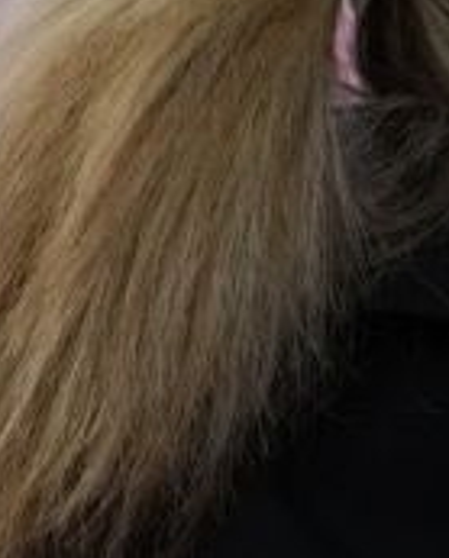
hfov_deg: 0.8
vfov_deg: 1.0
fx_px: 32306
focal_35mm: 1950
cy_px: 1135
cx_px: 1005
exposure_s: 1/500
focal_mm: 200
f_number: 2.8
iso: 1000
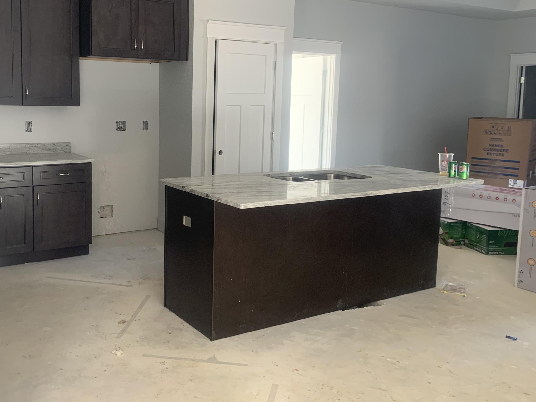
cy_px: 157
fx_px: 542
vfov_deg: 40.5
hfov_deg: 51.6
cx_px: 177
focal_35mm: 35
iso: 125
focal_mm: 4.25
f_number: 1.8
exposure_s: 1/60
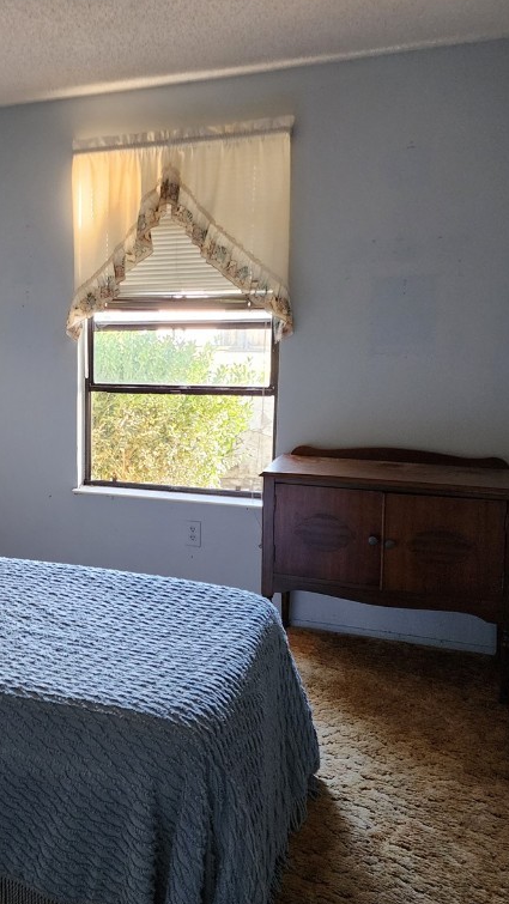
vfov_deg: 58.0
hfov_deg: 32.9
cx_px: 53
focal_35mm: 34
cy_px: 449
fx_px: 815
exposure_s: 1/120
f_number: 1.8
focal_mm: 6.4
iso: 640
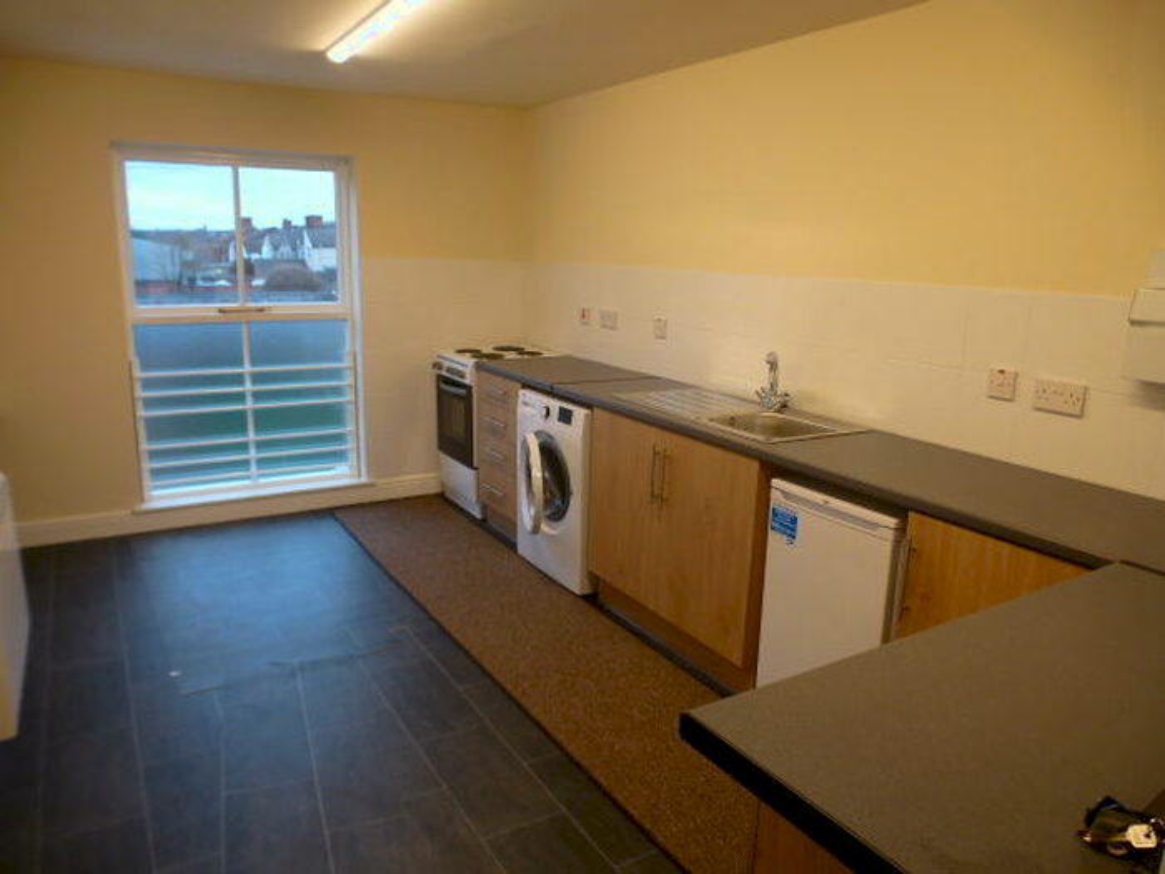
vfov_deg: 54.9
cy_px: 437
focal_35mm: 25
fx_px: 841
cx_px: 582
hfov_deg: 69.4
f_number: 3.3
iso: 200
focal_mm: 4.3
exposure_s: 1/60
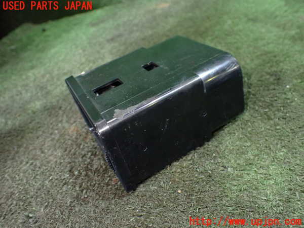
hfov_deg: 60.0
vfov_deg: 46.8
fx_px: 263
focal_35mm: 30
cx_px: 152
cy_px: 114
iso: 800
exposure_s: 1/80
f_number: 2.3
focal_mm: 5.4
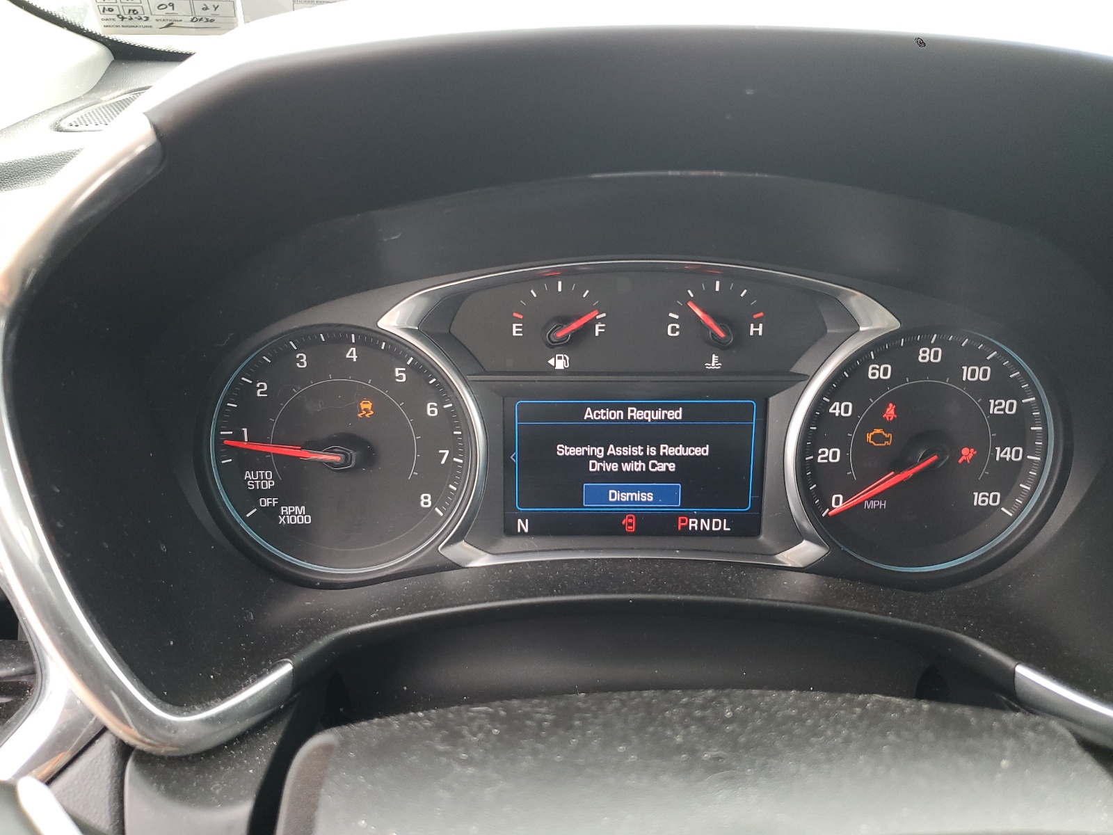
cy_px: 418
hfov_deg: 67.3
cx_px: 556
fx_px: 836
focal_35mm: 26
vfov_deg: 53.1
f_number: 1.5
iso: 79
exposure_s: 1/120
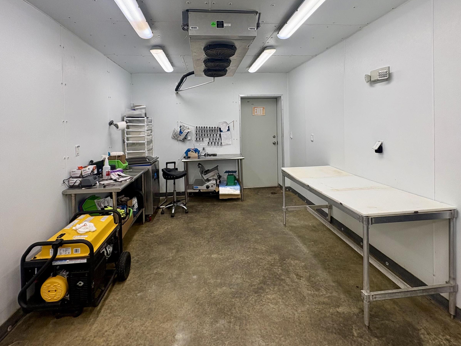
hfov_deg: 87.7
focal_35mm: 18
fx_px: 240
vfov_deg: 70.4
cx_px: 225
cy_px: 129
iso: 64
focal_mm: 2.22
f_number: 2.2
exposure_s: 1/120
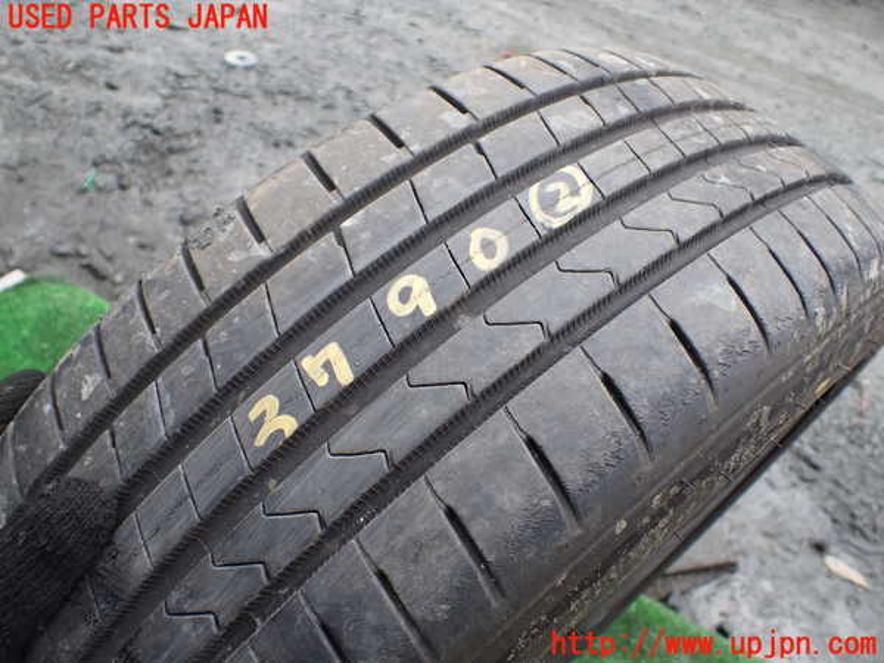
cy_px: 332
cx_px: 442
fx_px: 766
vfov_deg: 46.8
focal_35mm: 30
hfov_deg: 60.0
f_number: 2.3
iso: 200
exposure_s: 1/125
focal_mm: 5.4
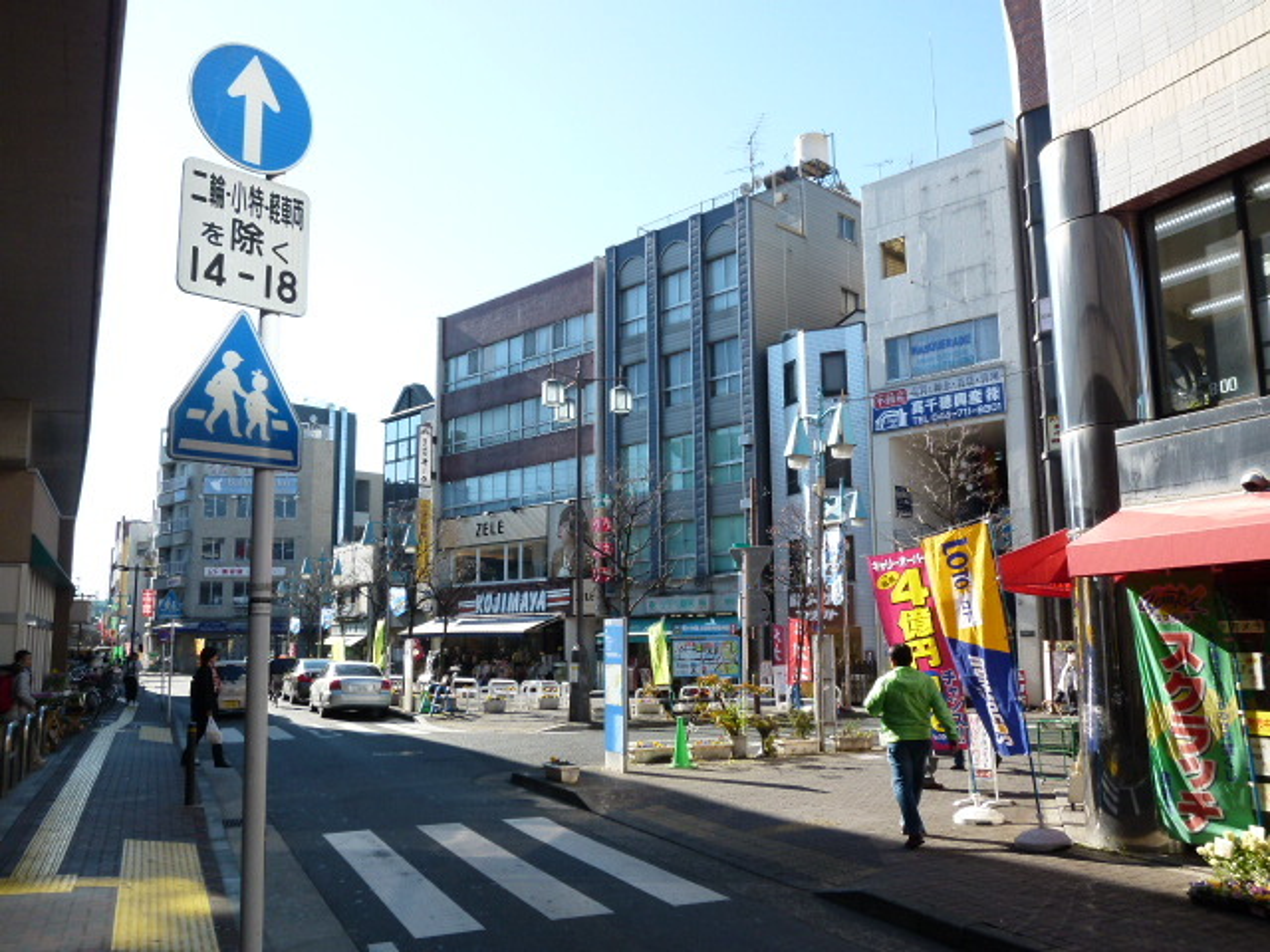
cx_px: 635
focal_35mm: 29
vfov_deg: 48.2
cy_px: 476
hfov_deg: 61.7
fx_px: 1064
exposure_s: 1/400
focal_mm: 5.1
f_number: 4
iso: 100
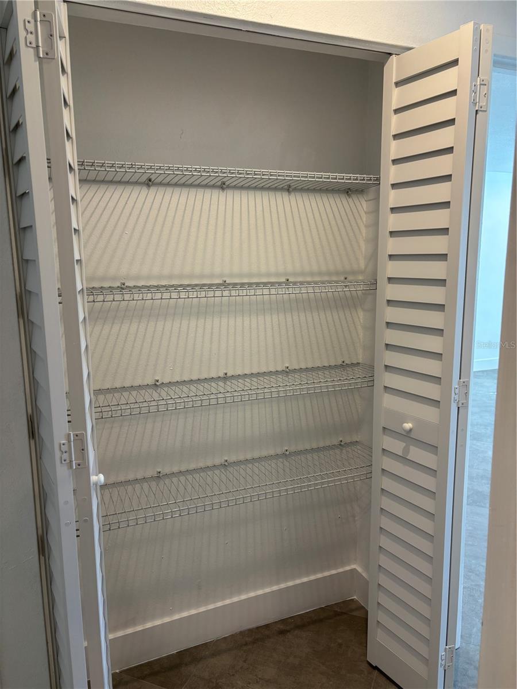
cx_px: 258
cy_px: 344
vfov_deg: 67.3
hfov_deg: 53.1
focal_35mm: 26
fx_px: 518
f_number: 1.6
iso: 80
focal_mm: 5.96
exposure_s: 1/120
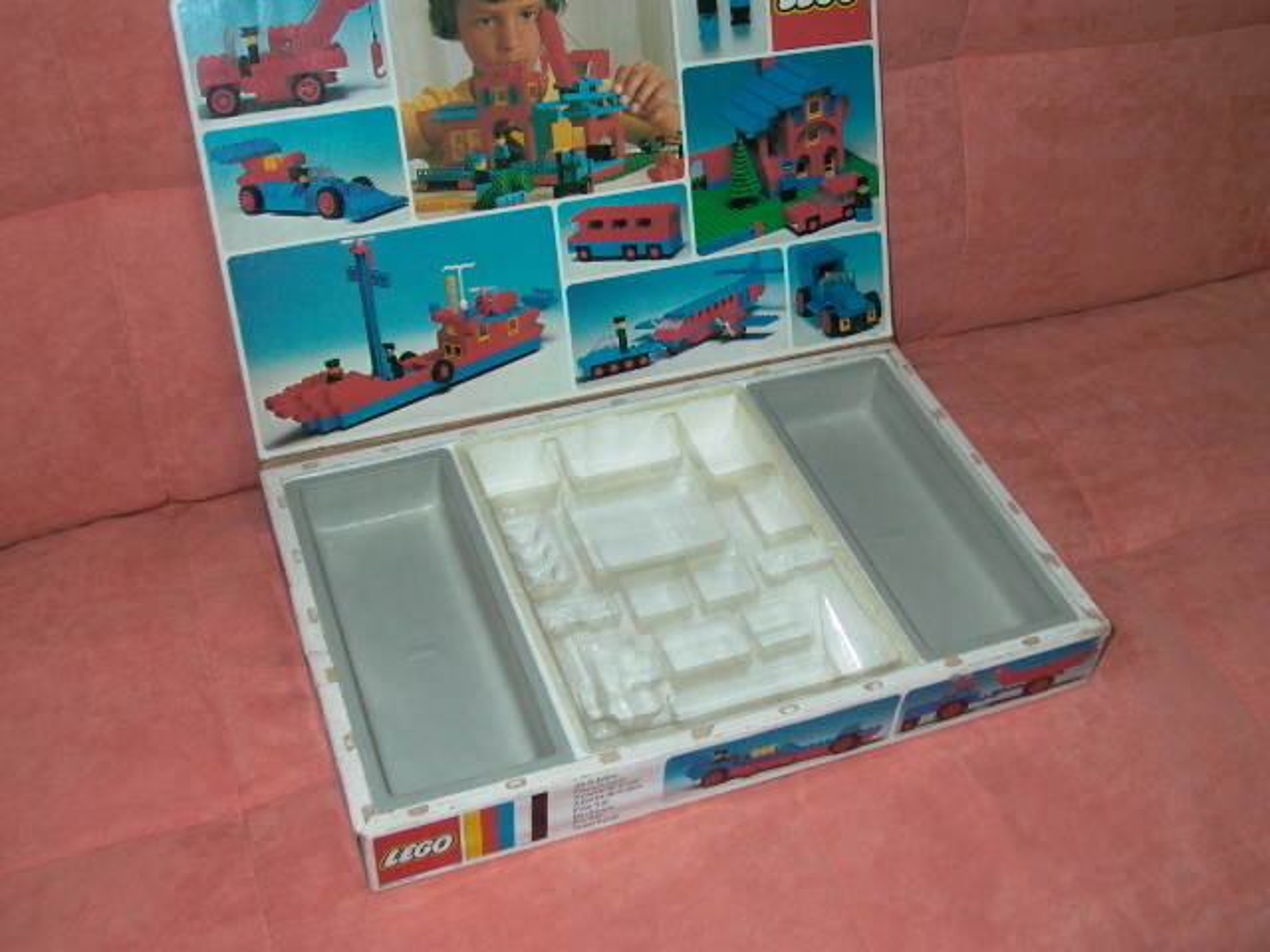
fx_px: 1394
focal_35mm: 38
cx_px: 635
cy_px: 476
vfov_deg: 37.7
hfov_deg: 49.0
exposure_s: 1/64.2
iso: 100
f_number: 2.13
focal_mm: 8.19
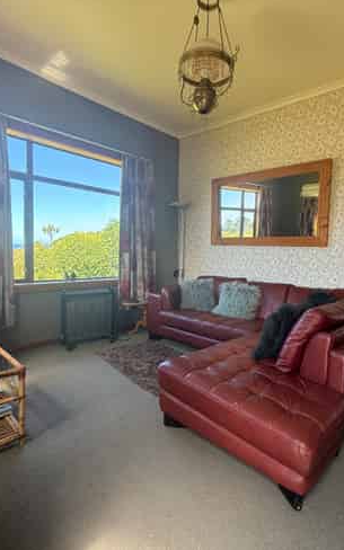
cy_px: 274
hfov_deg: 59.3
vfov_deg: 85.1
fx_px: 300
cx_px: 202
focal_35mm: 20
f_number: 2.2
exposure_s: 1/100
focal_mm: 2.22
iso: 64
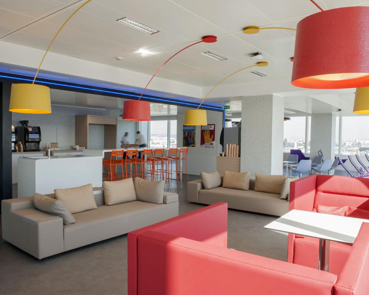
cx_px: 176
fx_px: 306
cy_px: 147
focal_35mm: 28
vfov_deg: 51.5
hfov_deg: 62.2
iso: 560
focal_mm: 24
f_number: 22
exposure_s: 1/10
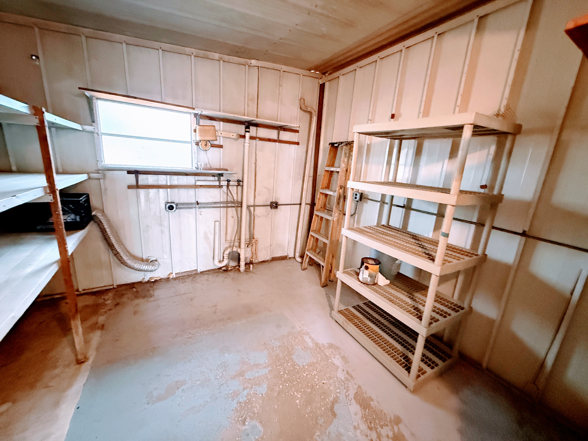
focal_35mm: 14
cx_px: 294
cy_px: 220
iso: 1000
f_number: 2.2
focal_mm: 2.22
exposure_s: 1/60
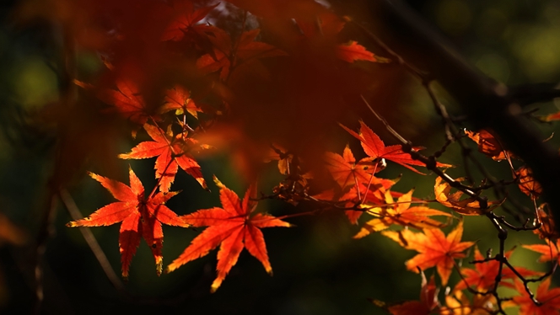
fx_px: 2109
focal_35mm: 142
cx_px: 244
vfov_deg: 8.5
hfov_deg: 15.1
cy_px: 198
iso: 100
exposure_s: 1/100
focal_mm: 90
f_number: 7.1
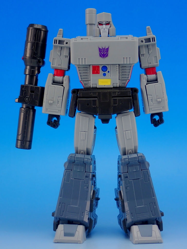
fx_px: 555
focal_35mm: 77
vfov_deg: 25.3
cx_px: 94
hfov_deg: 19.1
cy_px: 124
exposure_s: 1/13
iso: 100
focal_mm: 13.65
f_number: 4.1
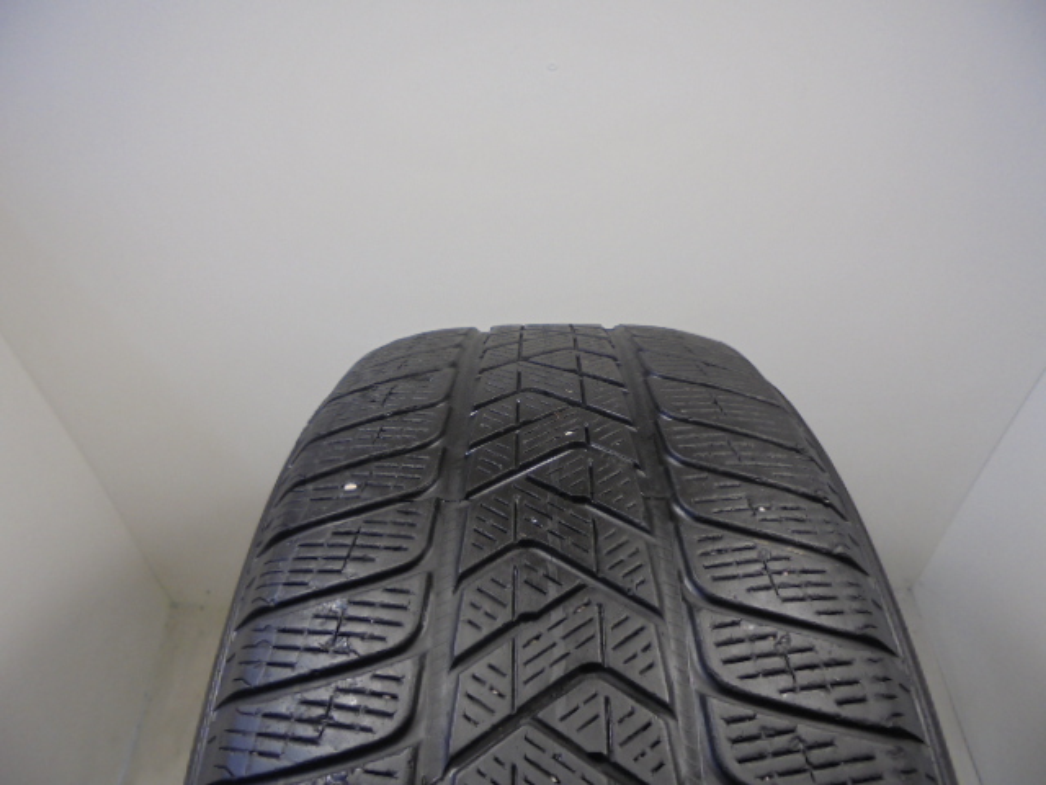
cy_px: 392
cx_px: 523
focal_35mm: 26
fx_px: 786
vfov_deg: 53.1
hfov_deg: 67.3
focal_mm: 4.6
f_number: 3.5
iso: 100
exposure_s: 1/30
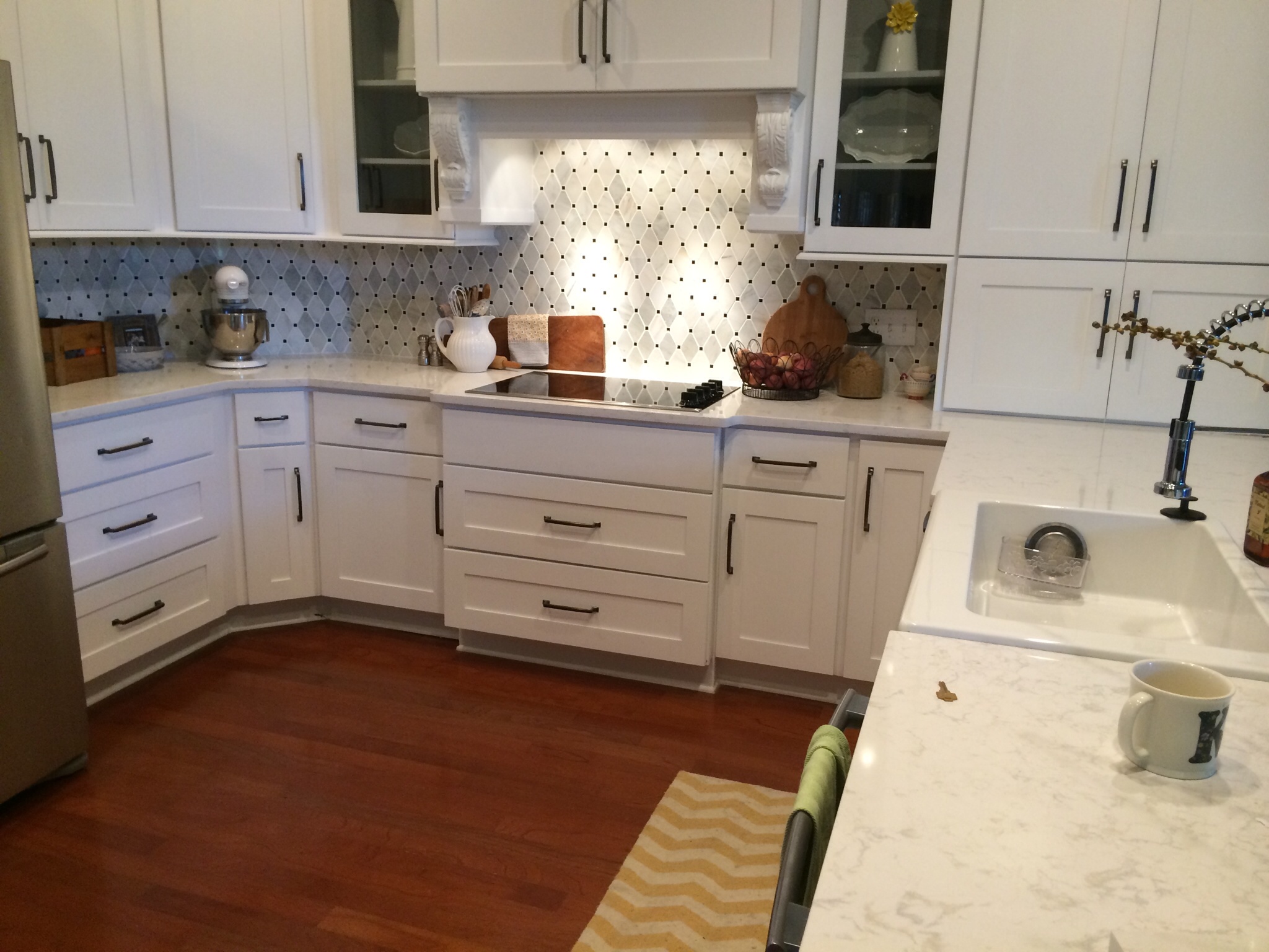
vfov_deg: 46.8
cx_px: 634
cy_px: 476
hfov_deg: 60.0
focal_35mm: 30
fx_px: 1100
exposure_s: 1/30
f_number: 2.2
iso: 125
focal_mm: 4.12
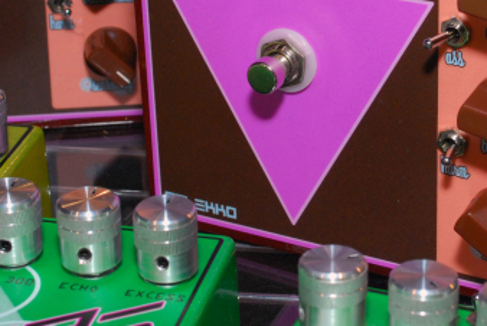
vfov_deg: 12.9
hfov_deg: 19.2
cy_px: 52
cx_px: 313
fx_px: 1435
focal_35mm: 106
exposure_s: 1/60
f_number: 10
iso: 640
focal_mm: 32
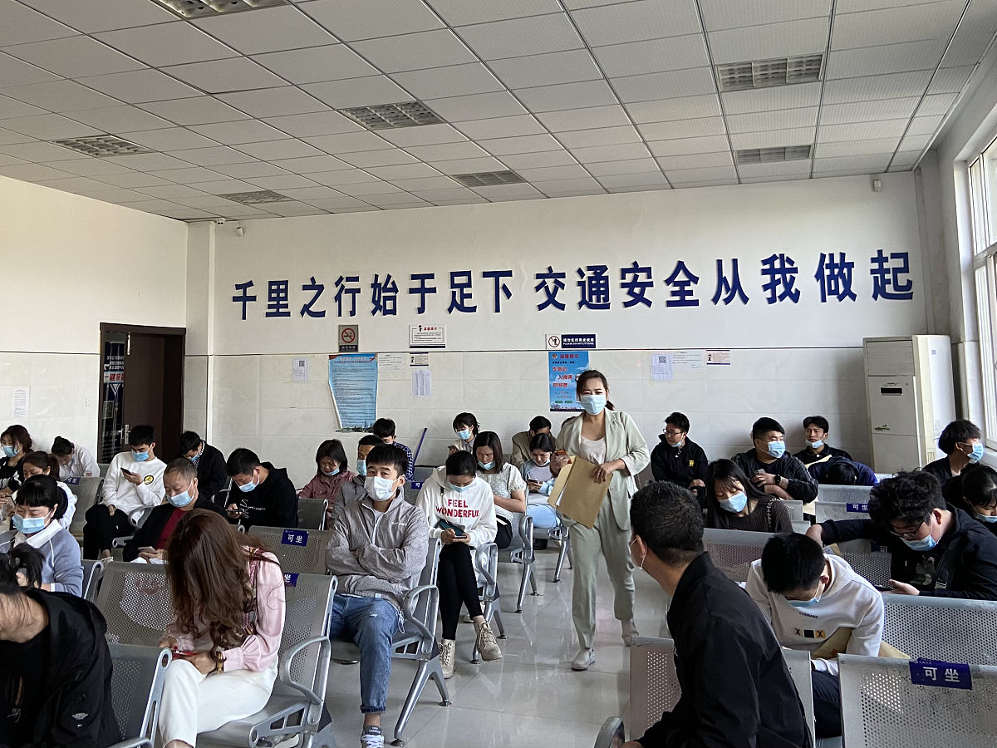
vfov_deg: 53.1
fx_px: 749
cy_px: 374
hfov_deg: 67.3
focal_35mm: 26
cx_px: 498
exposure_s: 1/79
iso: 125
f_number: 1.8
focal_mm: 4.25
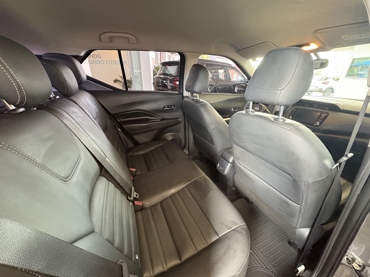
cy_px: 138
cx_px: 185
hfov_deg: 102.1
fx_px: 150
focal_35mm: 14
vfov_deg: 85.7
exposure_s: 1/40
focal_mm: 2.22
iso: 1000
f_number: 2.2
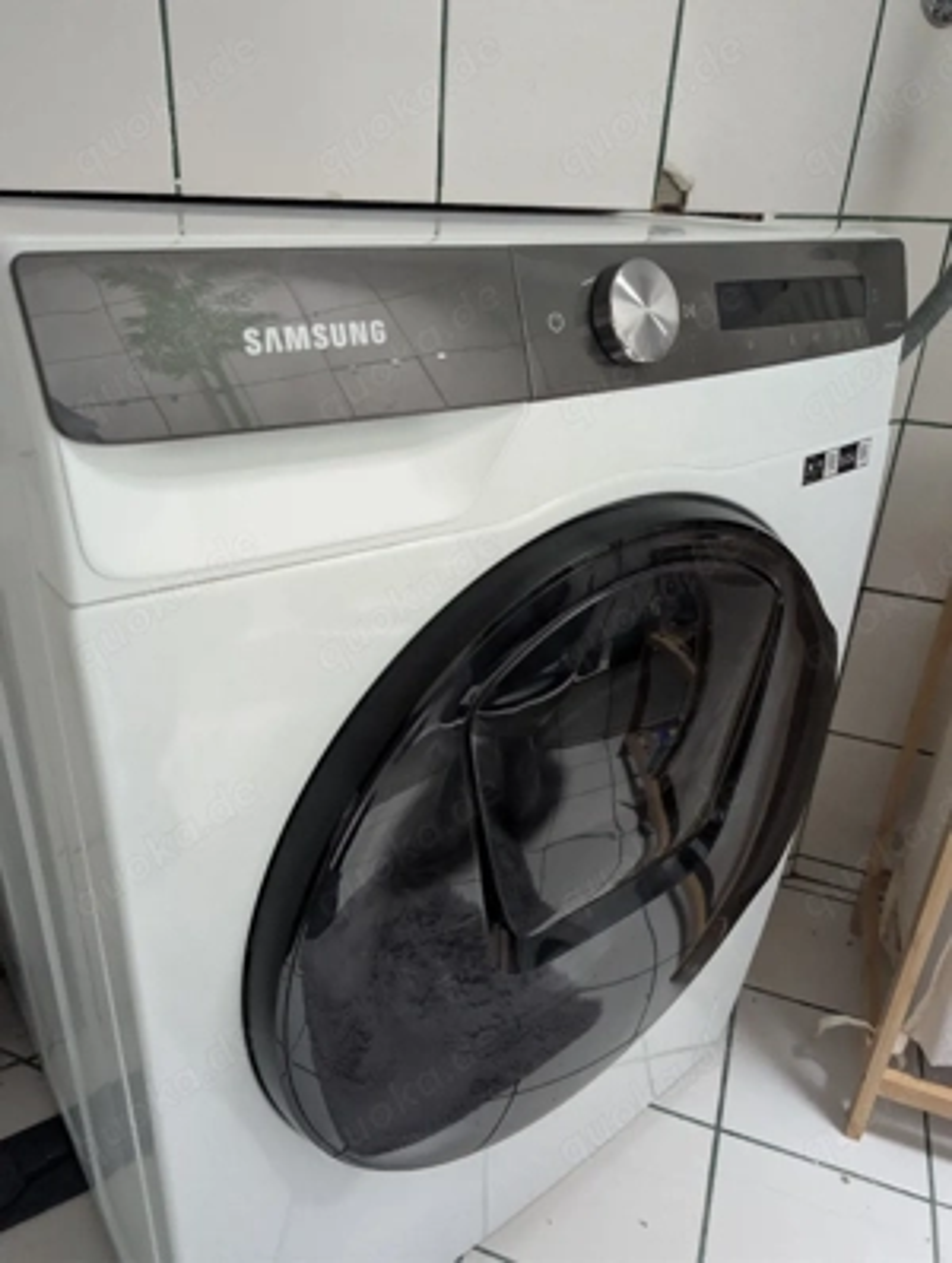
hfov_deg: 57.0
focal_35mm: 24
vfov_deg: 71.5
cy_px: 632
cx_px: 476
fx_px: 877
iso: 1219
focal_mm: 6.9
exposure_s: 1/71.9
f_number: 1.68
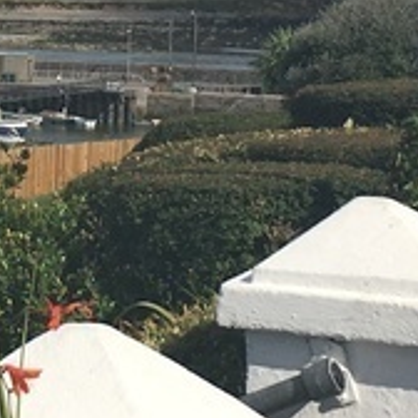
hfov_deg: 10.9
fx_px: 2131
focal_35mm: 156
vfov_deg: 11.2
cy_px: 70
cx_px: -137
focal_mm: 4.15
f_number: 2.2
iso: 25
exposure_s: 1/2653
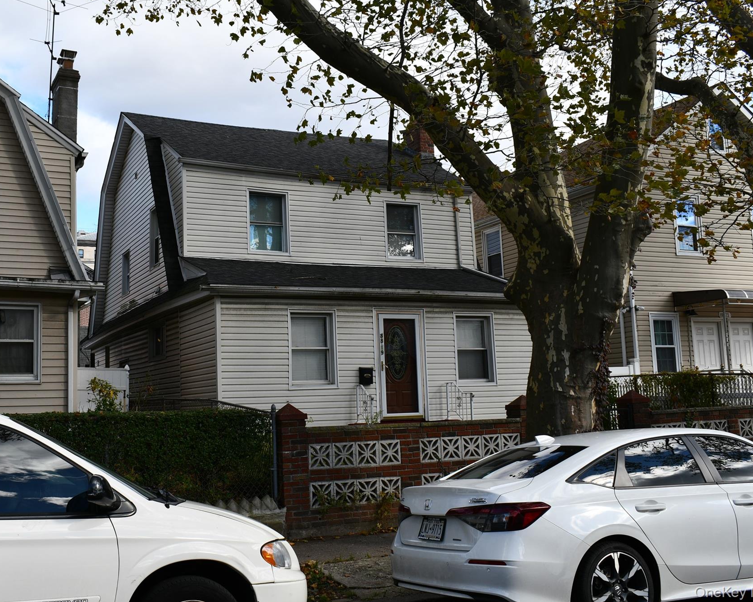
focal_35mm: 39
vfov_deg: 38.2
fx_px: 869
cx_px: 325
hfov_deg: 46.7
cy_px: 296
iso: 125
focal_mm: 23
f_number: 8
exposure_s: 1/250
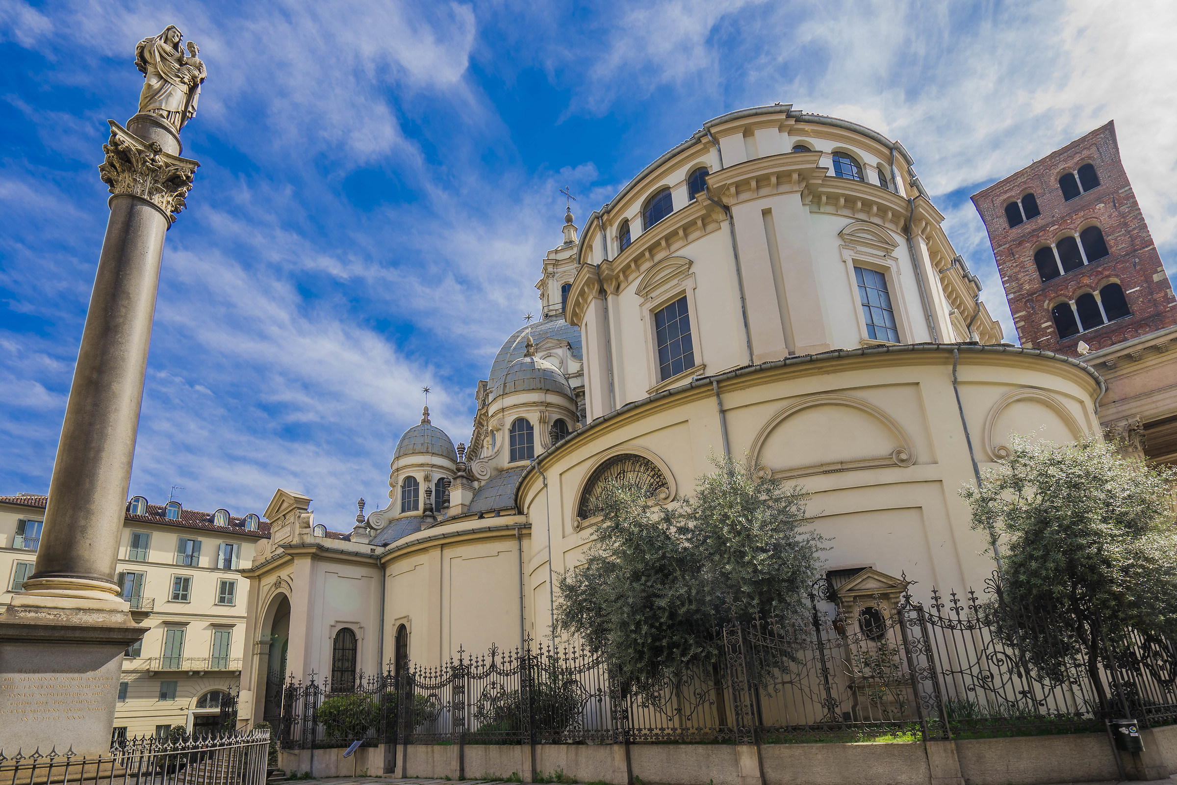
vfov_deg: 73.7
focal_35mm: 16
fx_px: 523
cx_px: 588
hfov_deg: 96.7
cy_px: 392
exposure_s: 1/200
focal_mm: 16
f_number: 7.1
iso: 100
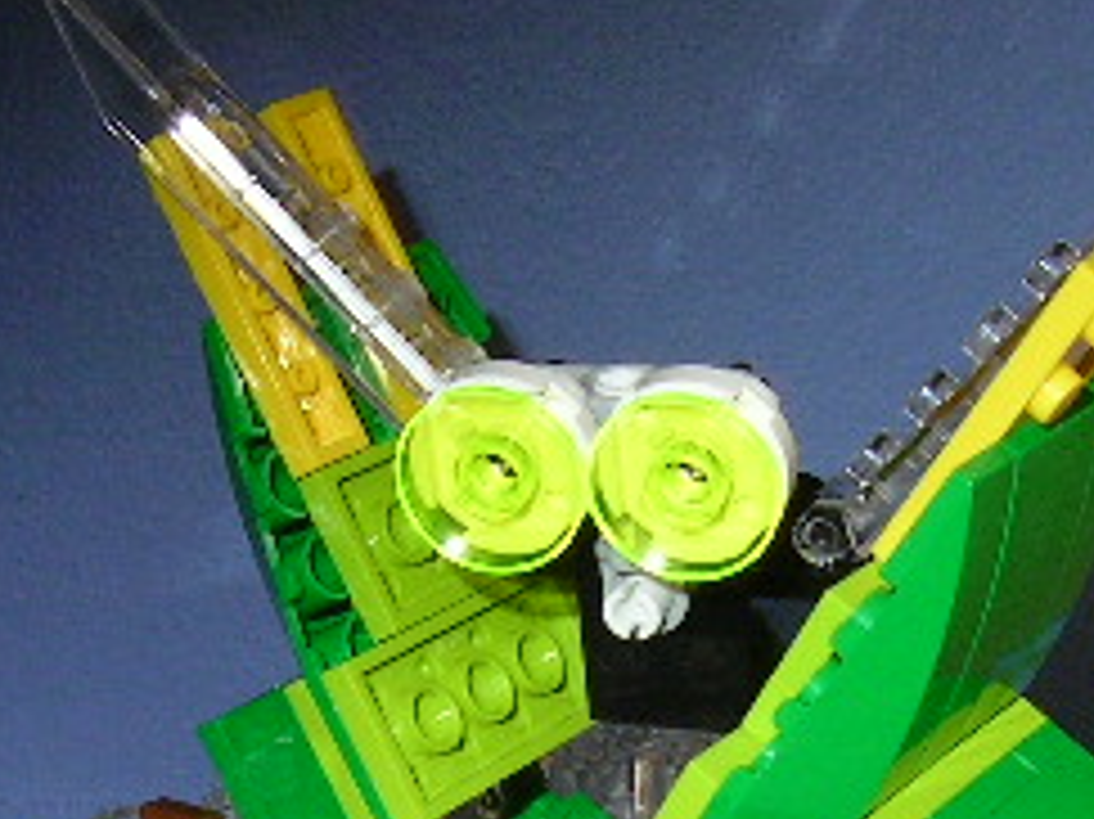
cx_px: 594
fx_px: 3001
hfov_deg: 20.7
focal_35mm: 95
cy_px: 886
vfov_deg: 15.2
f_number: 4.8
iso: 100
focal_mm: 5.6
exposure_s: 1/30
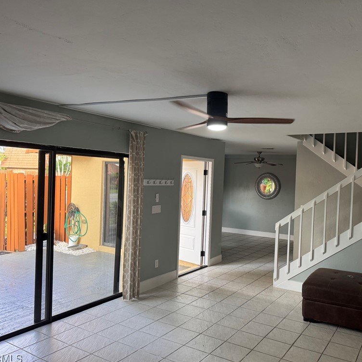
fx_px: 343
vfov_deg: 55.6
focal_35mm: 29
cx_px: 223
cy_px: 184
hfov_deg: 55.1
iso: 200
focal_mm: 6.76
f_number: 1.78
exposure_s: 1/100
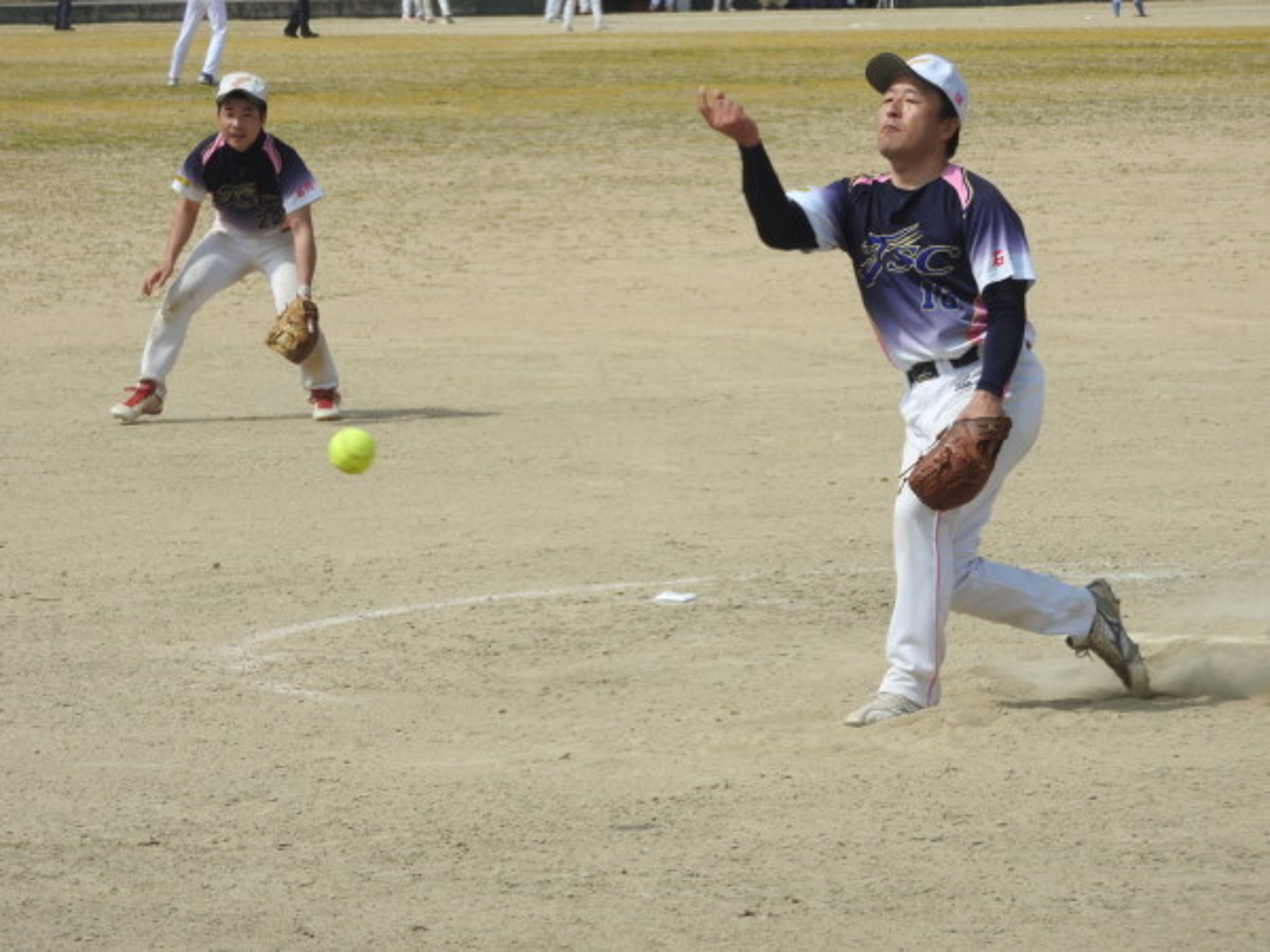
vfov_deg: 6.8
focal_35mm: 220
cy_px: 476
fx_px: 8071
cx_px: 635
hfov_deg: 9.0
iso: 100
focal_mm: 39.4
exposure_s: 1/800
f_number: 5.3
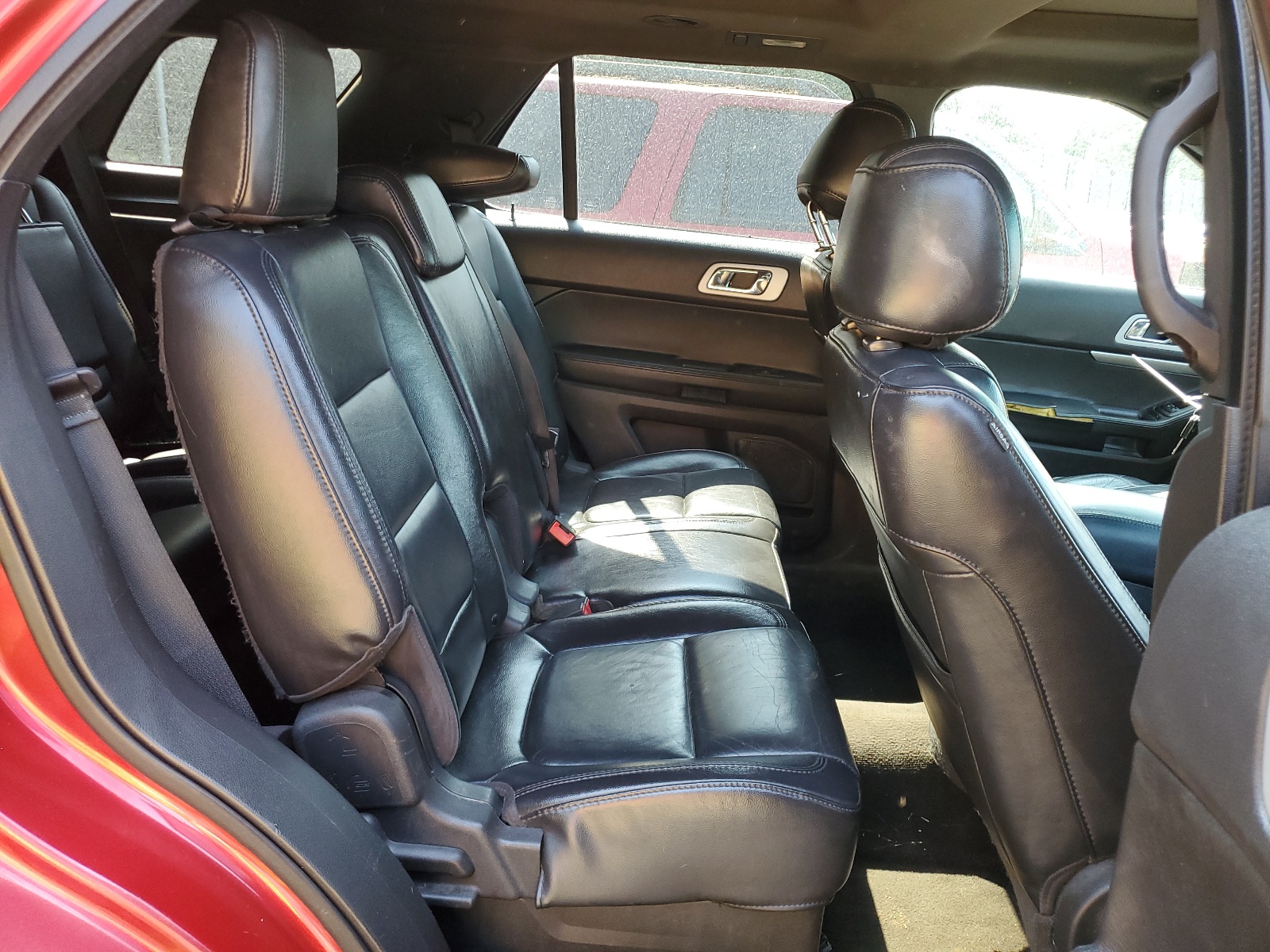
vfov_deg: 53.1
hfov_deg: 67.3
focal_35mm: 26
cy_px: 476
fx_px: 954
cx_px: 635
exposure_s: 1/120
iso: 90
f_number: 1.5
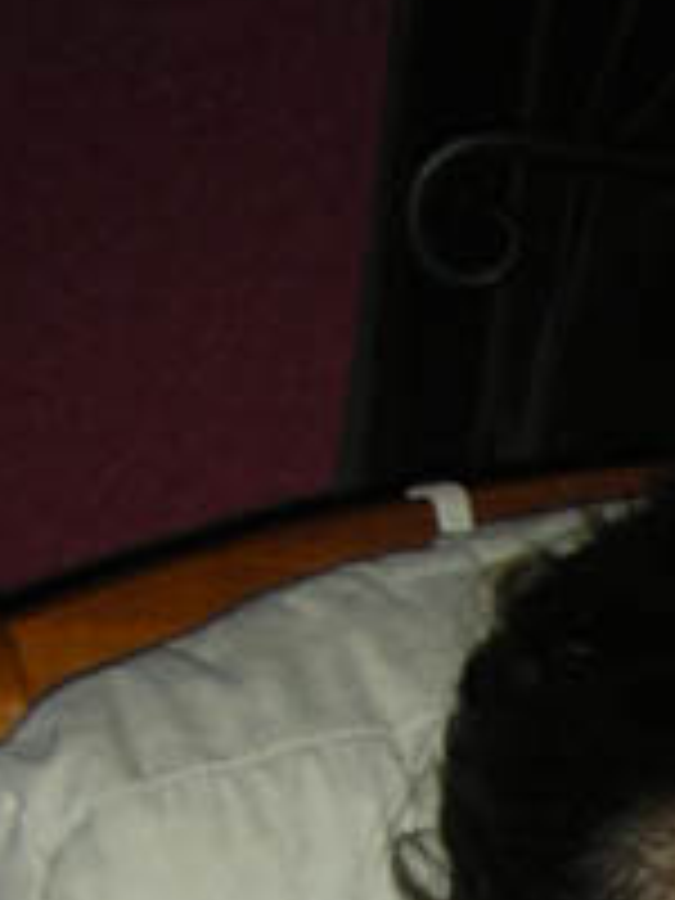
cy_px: 1764
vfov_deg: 12.5
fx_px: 3640
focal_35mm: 140
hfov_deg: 10.0
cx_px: 1233
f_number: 3
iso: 50
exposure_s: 1/60.1
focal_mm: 5.8
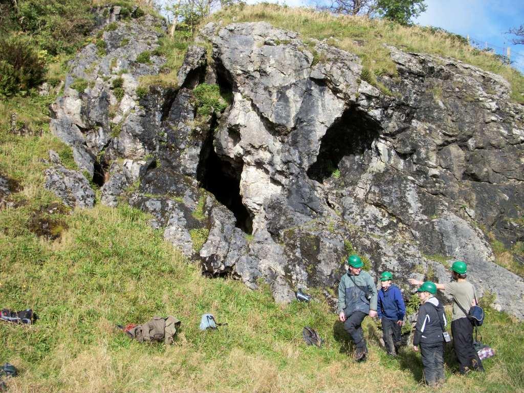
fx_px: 530
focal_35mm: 35
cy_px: 196
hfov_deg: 52.6
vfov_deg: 40.7
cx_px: 262
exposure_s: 1/800
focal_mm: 6.3
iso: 80
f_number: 3.1
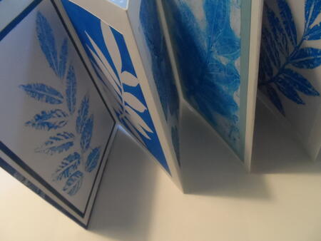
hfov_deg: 71.6
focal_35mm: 24
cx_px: 160
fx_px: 223
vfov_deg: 56.9
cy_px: 120
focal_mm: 4
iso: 800
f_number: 3.2
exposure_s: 1/30
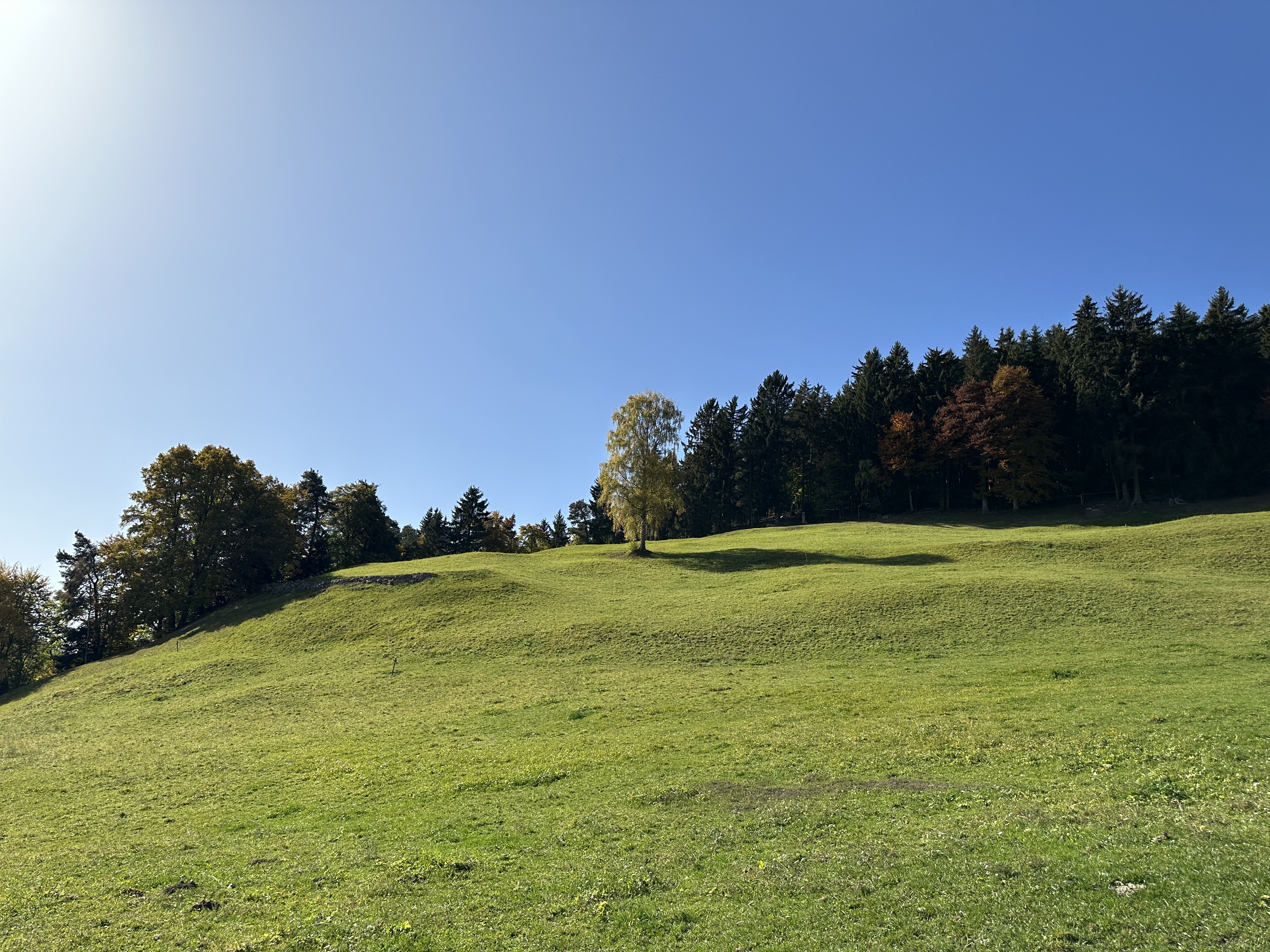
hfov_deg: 71.6
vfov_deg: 56.8
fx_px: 881
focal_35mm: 24
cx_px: 635
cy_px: 476
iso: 80
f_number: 1.78
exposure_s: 1/5848
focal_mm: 6.86
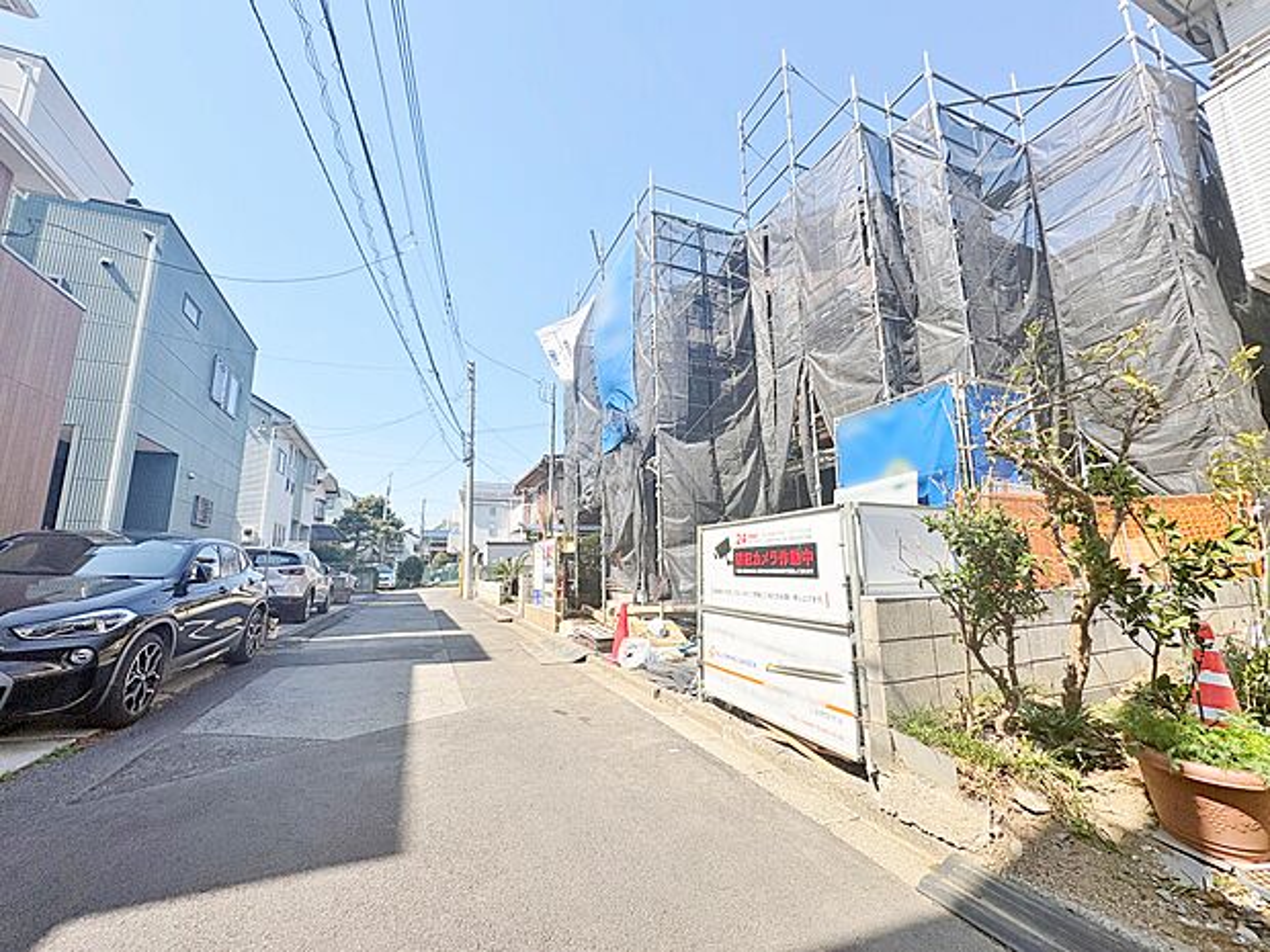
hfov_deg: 102.1
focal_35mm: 14
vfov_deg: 85.7
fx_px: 514
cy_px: 476
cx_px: 635
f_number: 2.2
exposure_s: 1/1927
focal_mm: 2.22
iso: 50
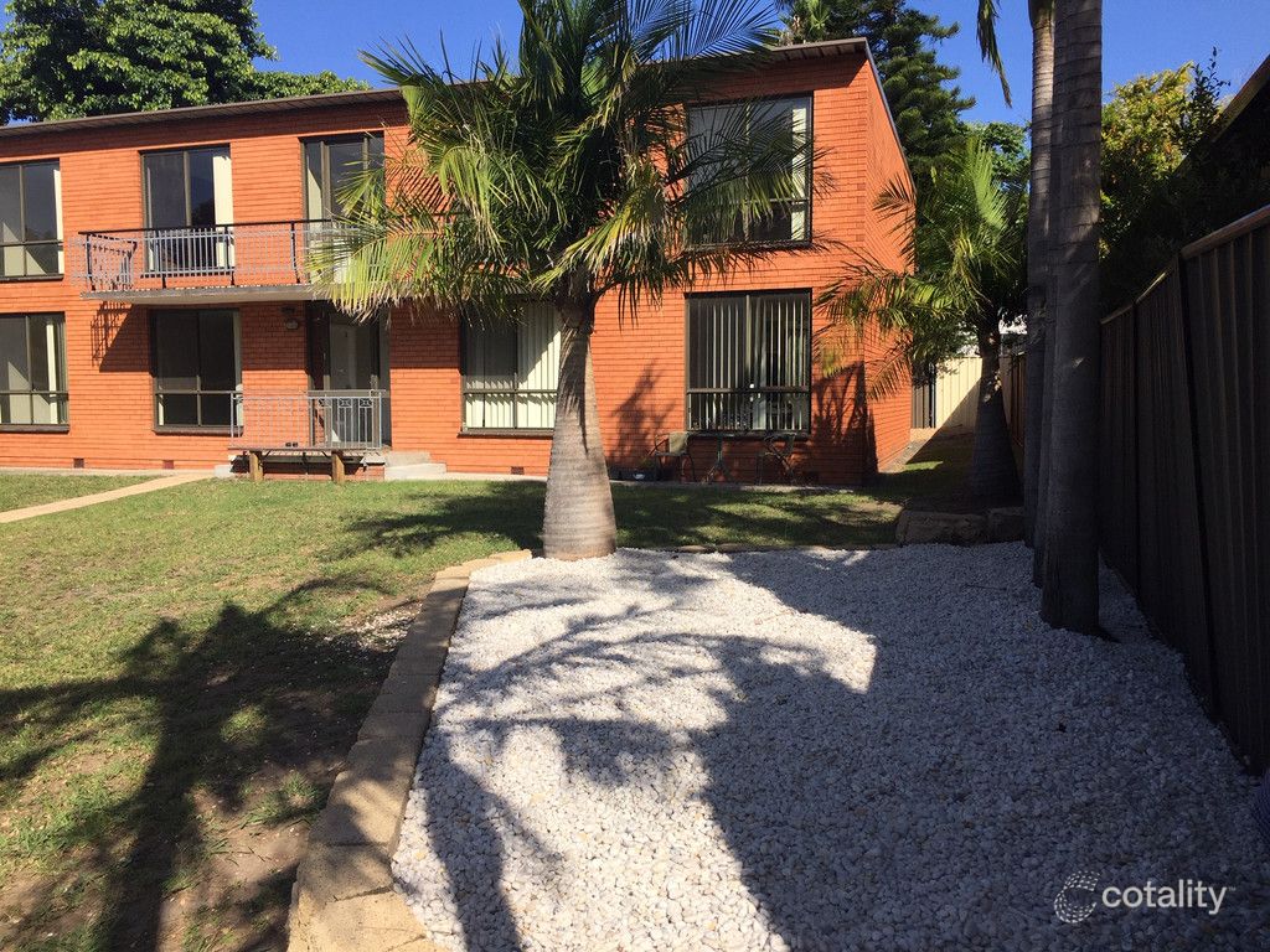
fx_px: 1064
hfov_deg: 61.7
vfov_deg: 48.2
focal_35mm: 29
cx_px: 635
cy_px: 476
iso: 32
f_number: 2.2
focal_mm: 4.15
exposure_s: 1/2198
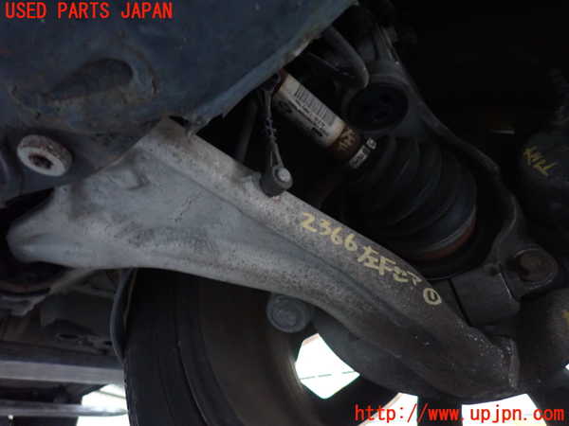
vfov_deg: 54.9
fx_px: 411
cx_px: 284
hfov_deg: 69.4
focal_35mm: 25
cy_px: 213
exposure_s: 1/10
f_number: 2
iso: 800
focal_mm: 4.5
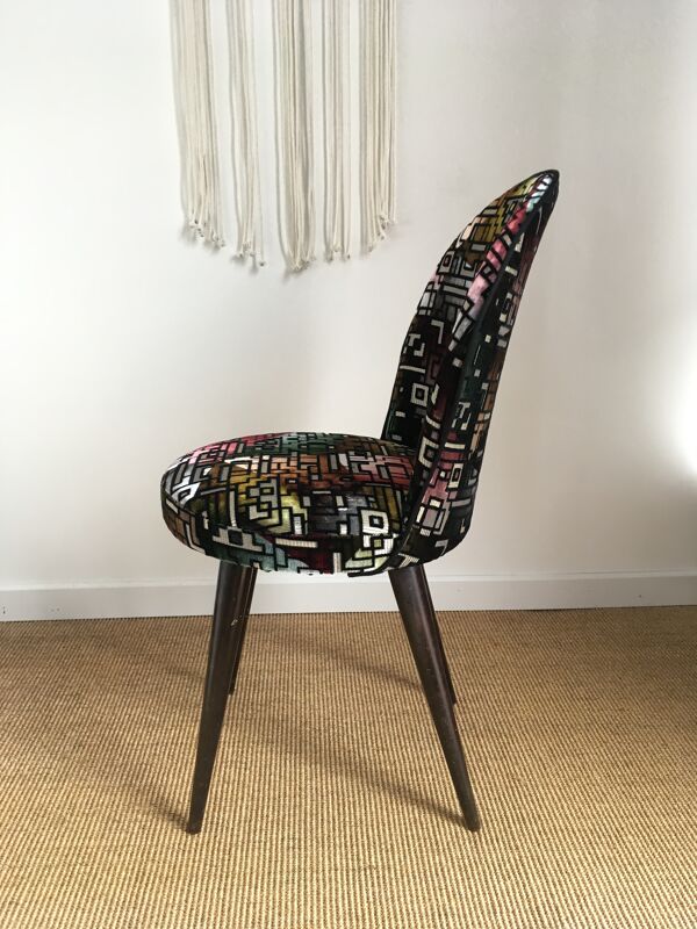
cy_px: 464
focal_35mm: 29
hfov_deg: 48.2
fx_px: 779
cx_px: 348
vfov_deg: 61.7
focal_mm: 4.15
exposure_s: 1/33
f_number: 2.2
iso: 50
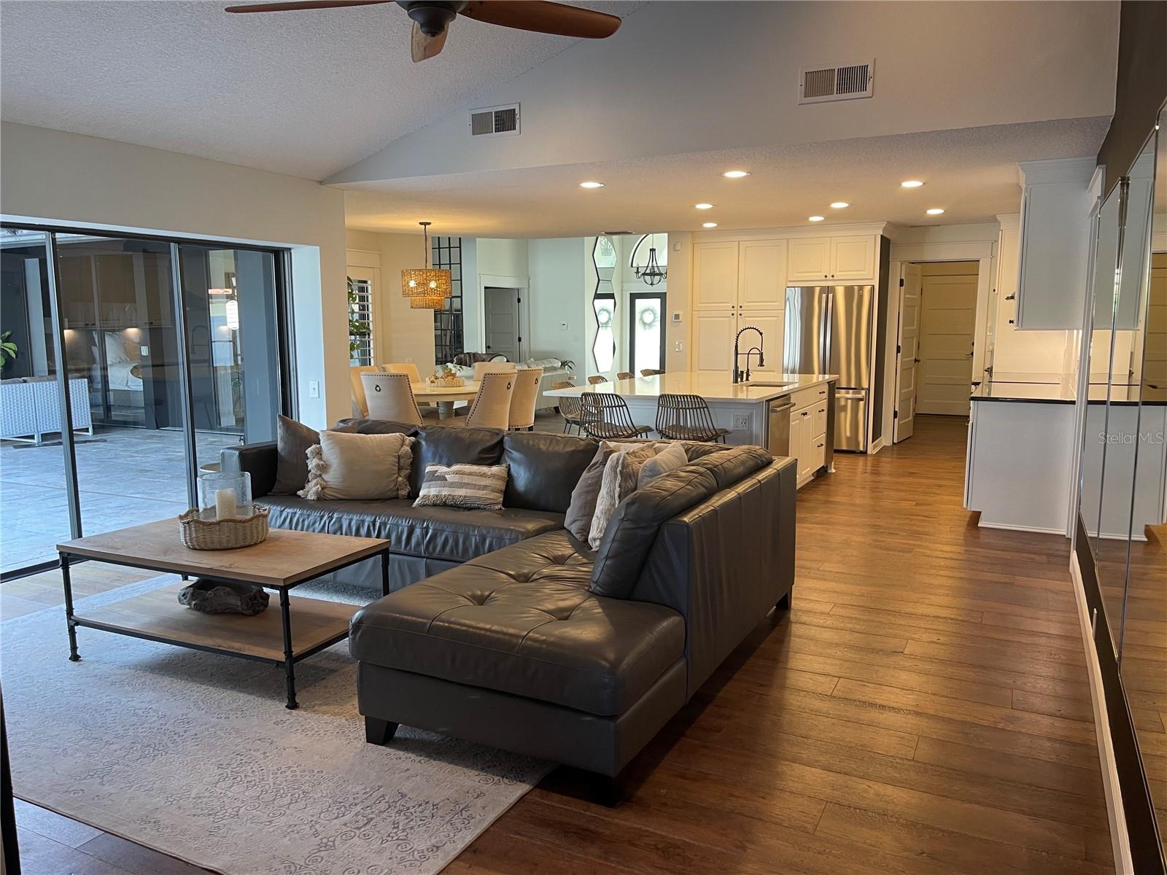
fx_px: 843
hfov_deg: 69.4
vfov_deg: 54.9
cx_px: 584
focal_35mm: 25
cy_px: 438
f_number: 1.6
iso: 100
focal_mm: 5.1
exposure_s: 1/60
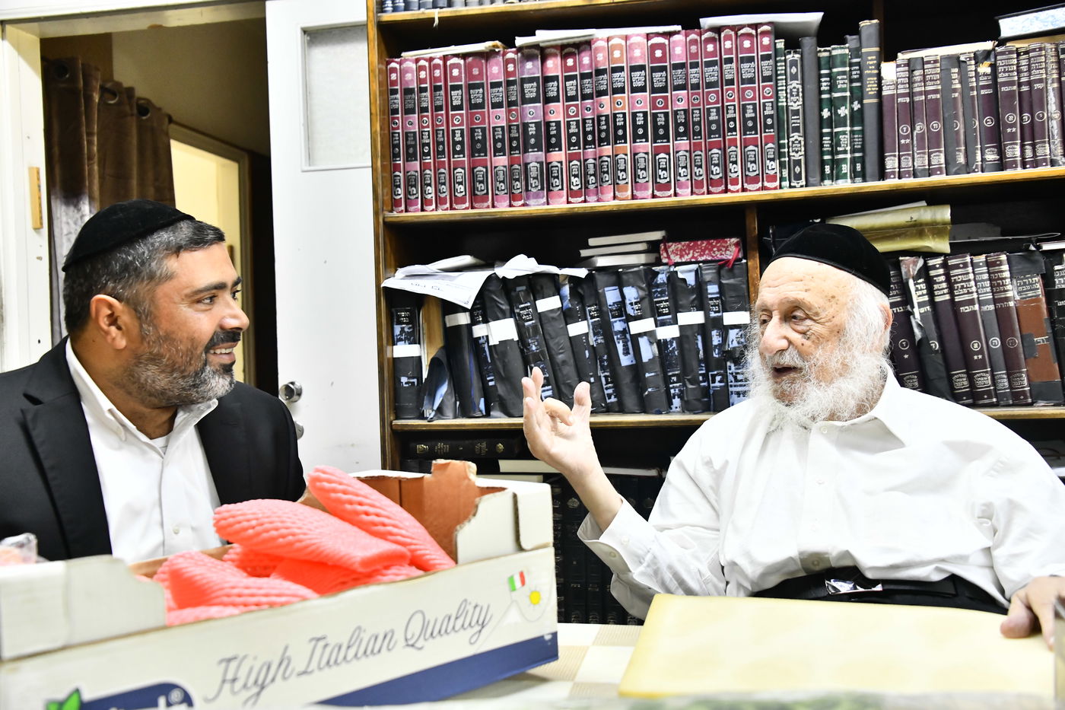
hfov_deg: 53.1
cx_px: 532
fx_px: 1065
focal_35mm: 36
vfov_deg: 36.9
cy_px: 355
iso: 2500
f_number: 5.6
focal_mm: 36
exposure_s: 1/160
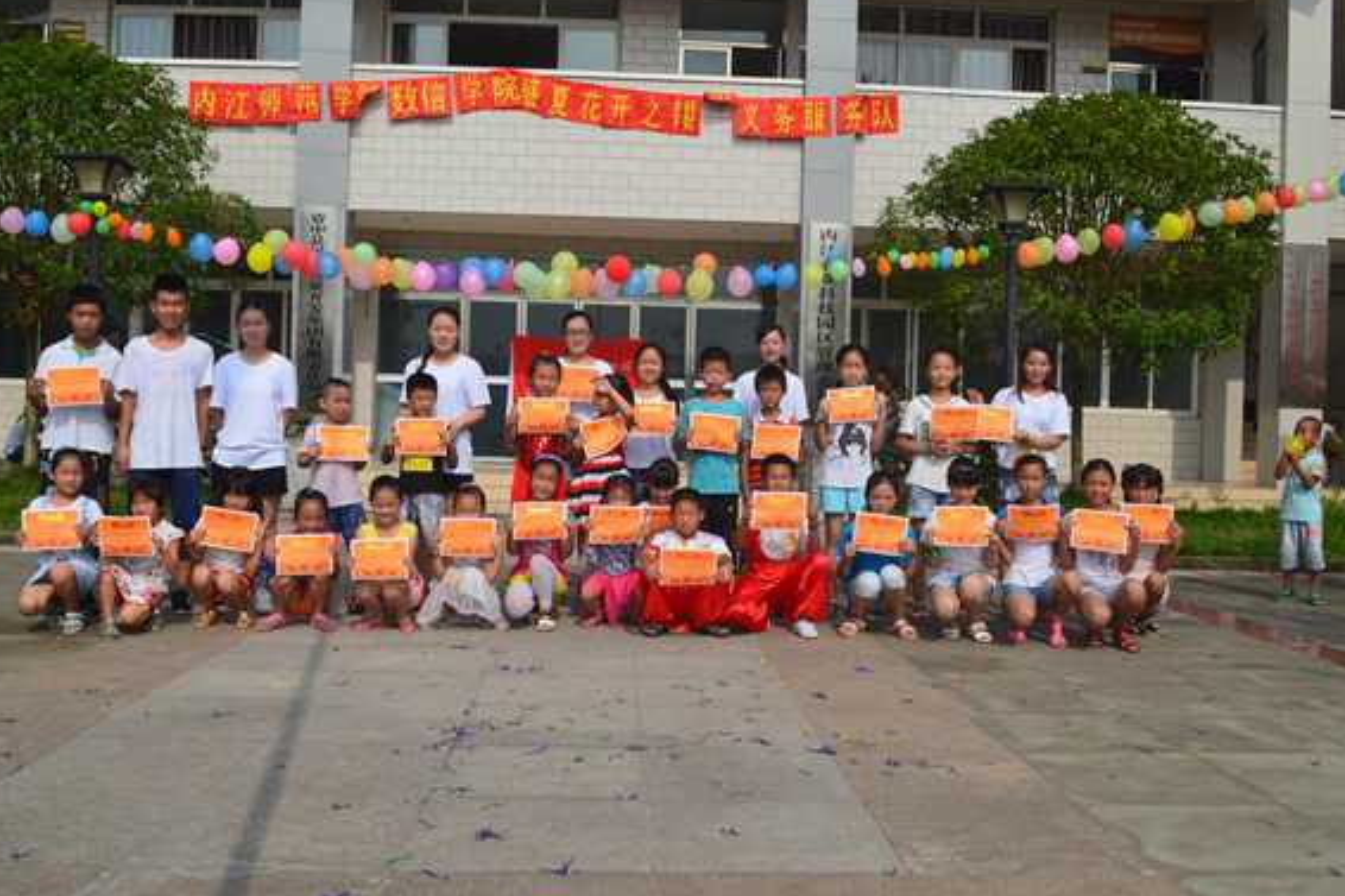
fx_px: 1307
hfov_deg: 54.4
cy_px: 442
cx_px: 675
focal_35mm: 35
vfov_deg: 37.8
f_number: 11
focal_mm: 22
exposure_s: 1/400
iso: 200
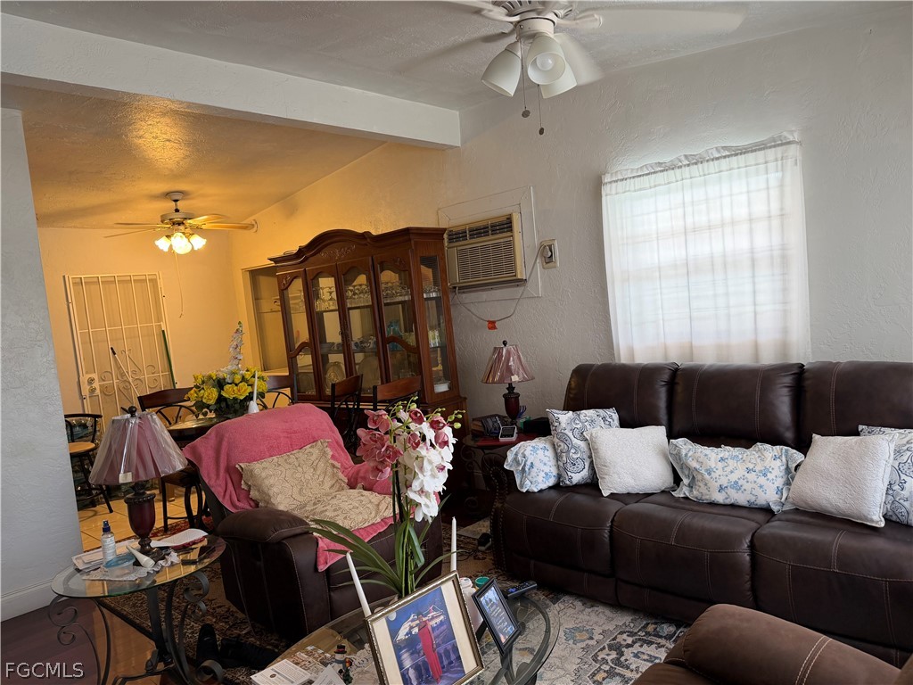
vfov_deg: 56.8
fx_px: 633
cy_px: 342
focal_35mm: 24
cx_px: 456
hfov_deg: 71.6
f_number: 1.78
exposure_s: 1/120
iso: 160
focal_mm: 6.76
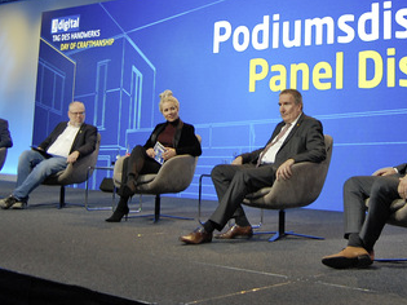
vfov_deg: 23.7
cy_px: 28
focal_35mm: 60
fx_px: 705
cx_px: 251
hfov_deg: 32.1
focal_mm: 18
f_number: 3.5
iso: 450
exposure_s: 1/30
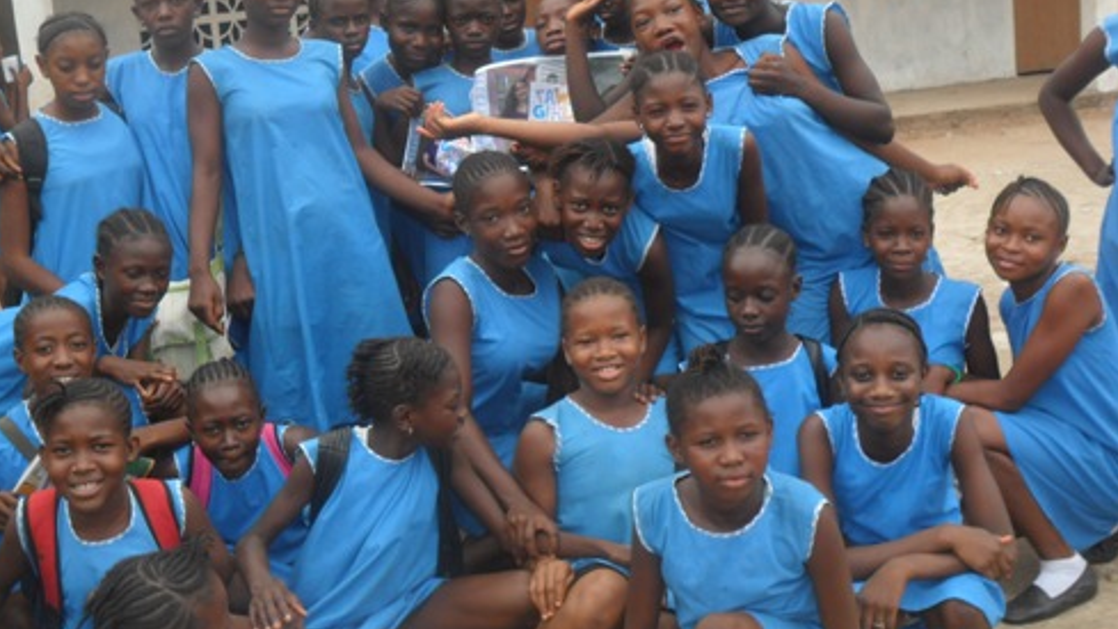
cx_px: 549
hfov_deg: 42.1
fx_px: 1453
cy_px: 223
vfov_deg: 24.3
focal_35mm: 49
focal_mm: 7.8
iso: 100
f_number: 4.5
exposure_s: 1/250
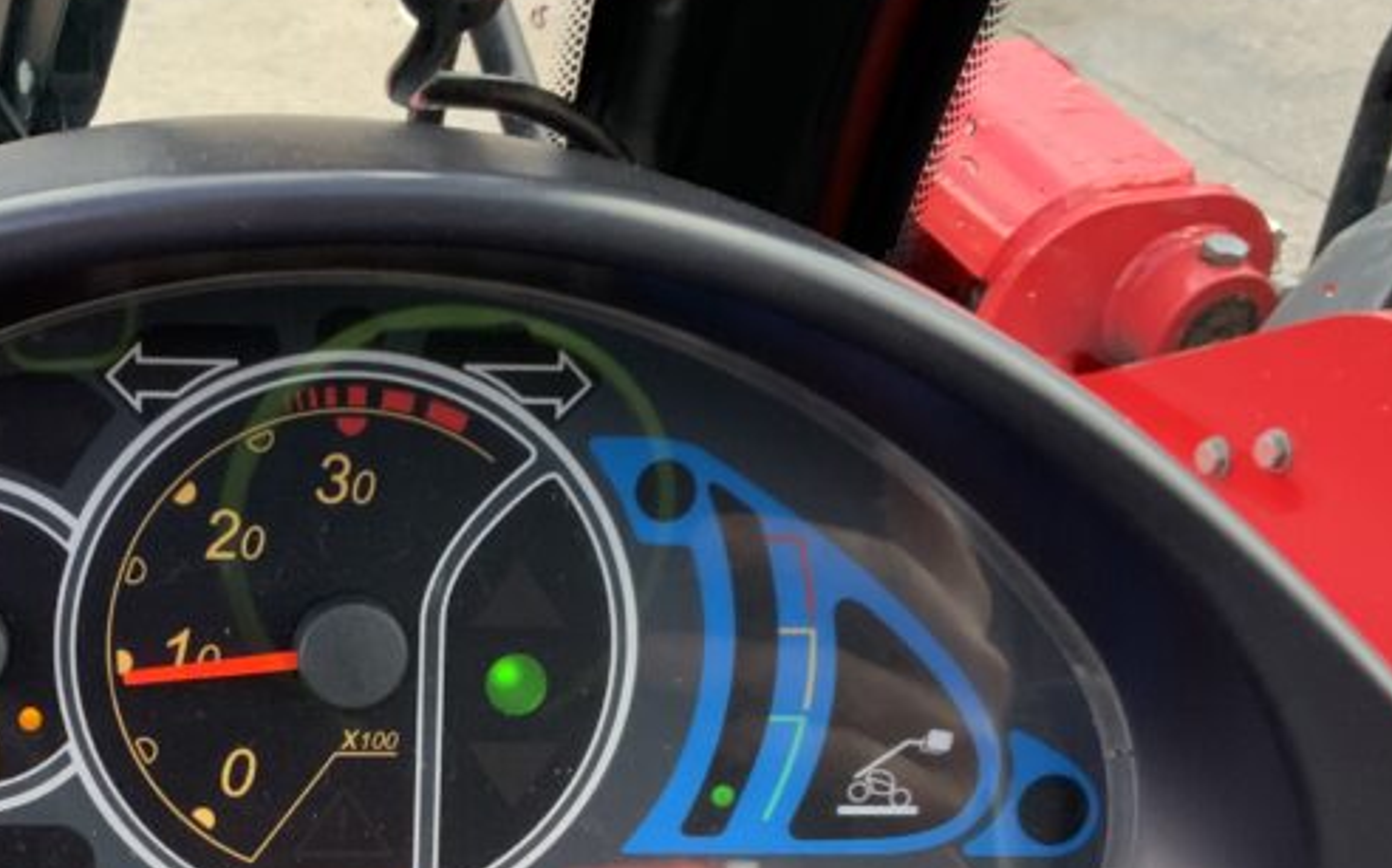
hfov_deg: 31.3
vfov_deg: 19.9
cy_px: 772
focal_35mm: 64
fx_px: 2427
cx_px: 297
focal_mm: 3
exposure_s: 1/122
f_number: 1.8
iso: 40
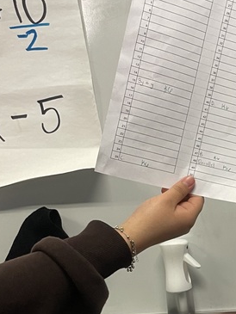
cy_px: 243
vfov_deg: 26.3
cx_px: 325
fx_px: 663
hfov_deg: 18.5
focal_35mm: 73
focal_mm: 4.2
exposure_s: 1/60
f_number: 1.6
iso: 100
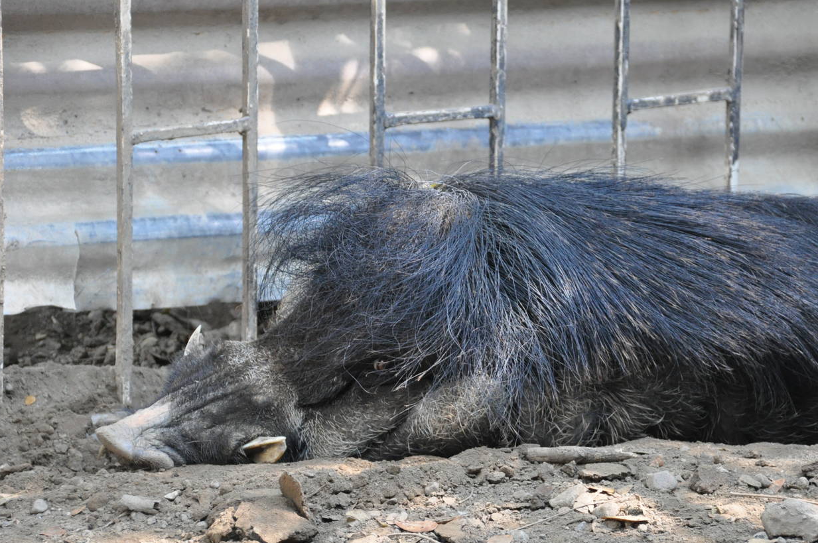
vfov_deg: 4.5
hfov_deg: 6.8
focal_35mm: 302
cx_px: 468
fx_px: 6846
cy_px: 293
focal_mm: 155
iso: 1600
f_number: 5.6
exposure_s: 1/125
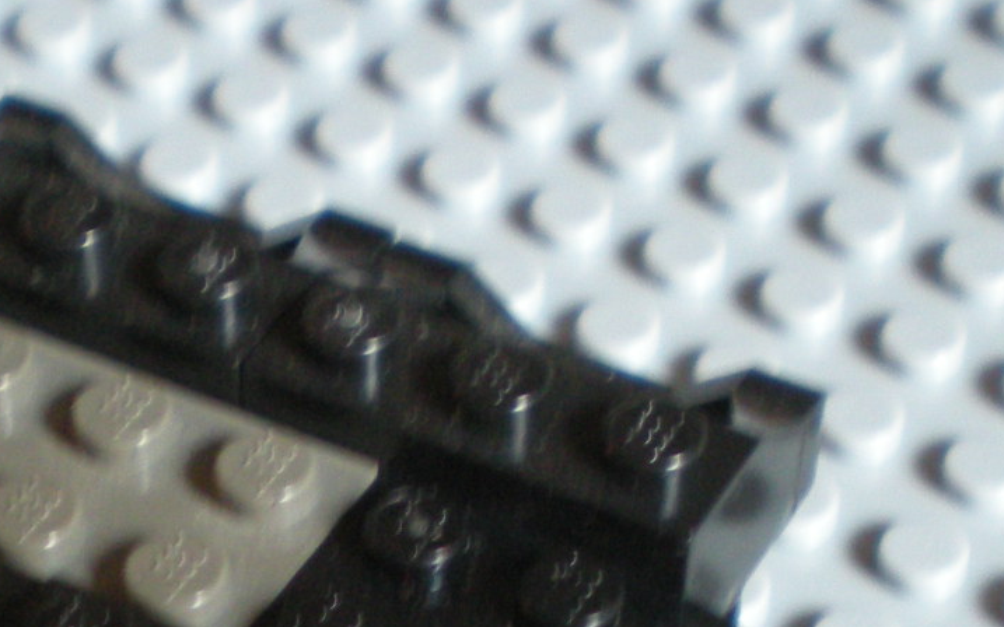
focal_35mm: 115
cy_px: 770
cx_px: 295
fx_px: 3146
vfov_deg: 11.2
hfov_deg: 18.1
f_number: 3.1
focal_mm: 6.3
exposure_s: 1/14.8
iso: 200
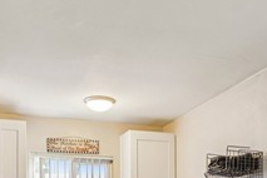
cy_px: 221
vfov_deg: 25.0
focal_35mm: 48
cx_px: 132
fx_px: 356
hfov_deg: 41.1
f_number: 8
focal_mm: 16
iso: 400
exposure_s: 1/5
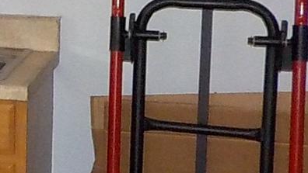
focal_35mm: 169
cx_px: -361
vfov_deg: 7.2
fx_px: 1381
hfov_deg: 11.2
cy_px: -8
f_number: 3.3
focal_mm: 4.1
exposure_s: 1/30
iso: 320
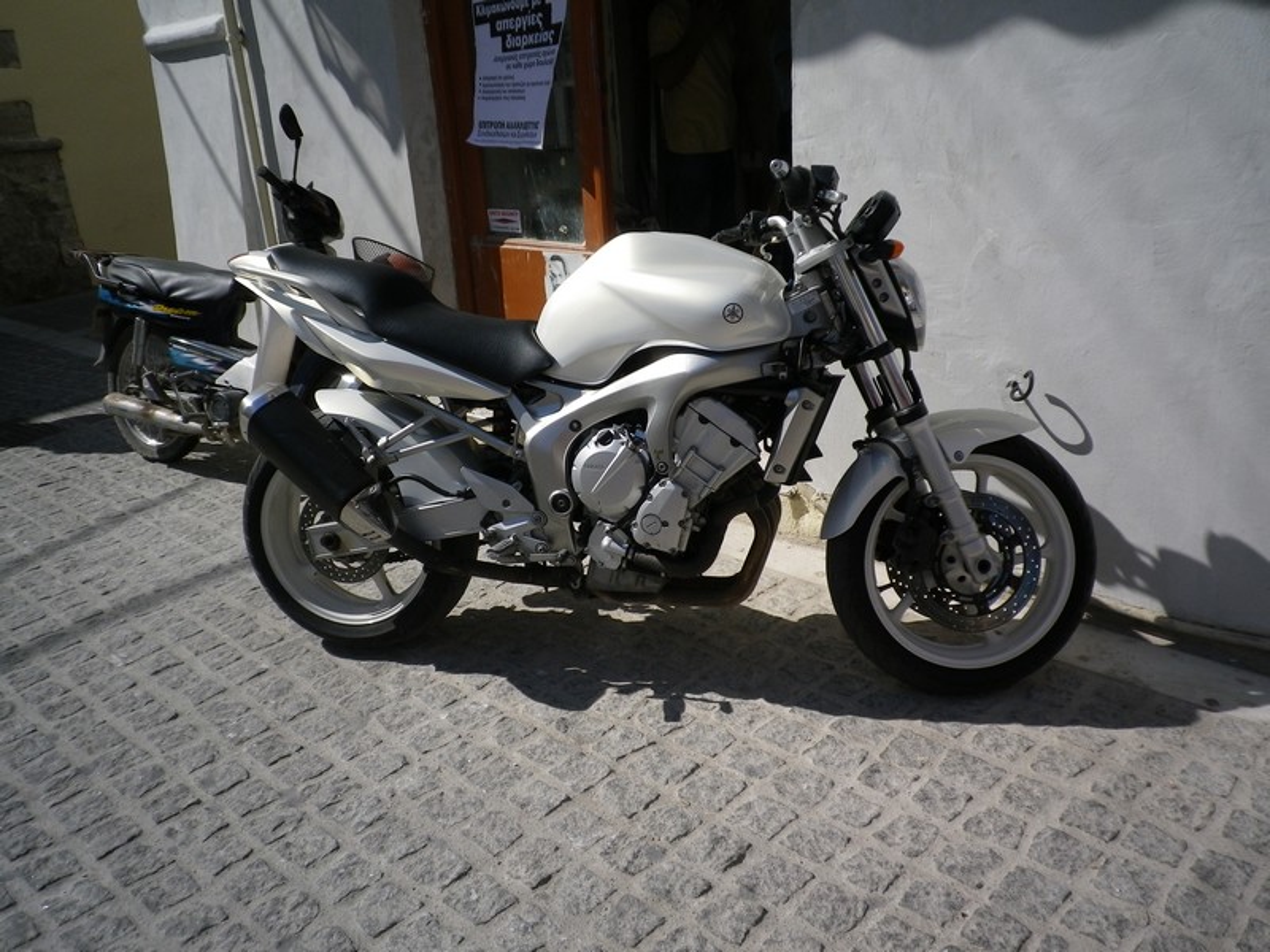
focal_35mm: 28
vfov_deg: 49.7
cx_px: 635
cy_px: 476
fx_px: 1027
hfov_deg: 63.4
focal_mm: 5.05
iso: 80
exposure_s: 1/1250
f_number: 3.5
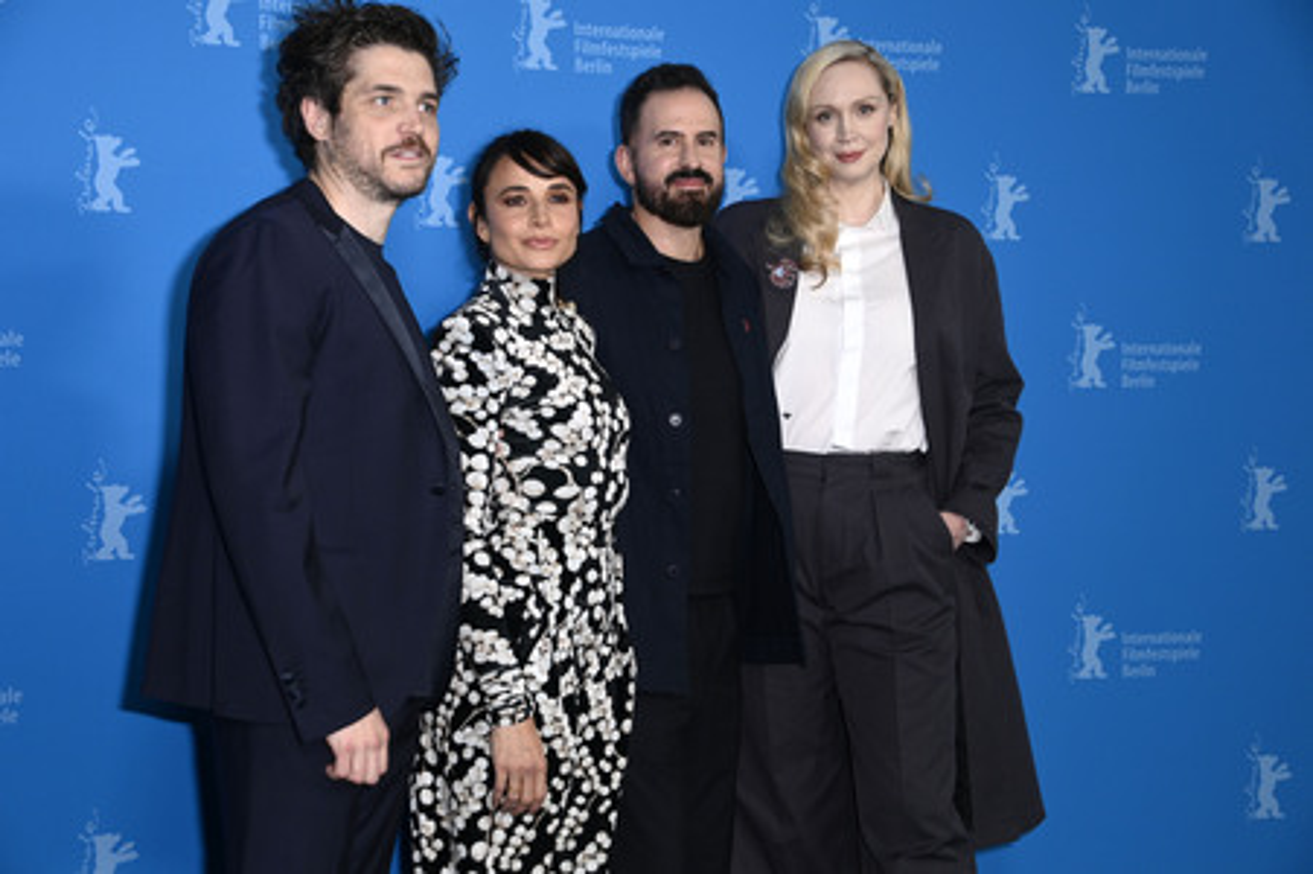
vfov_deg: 20.9
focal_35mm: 65
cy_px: 437
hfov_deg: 31.0
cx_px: 656
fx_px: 2369
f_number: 5.6
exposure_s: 1/250
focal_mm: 65
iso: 1000
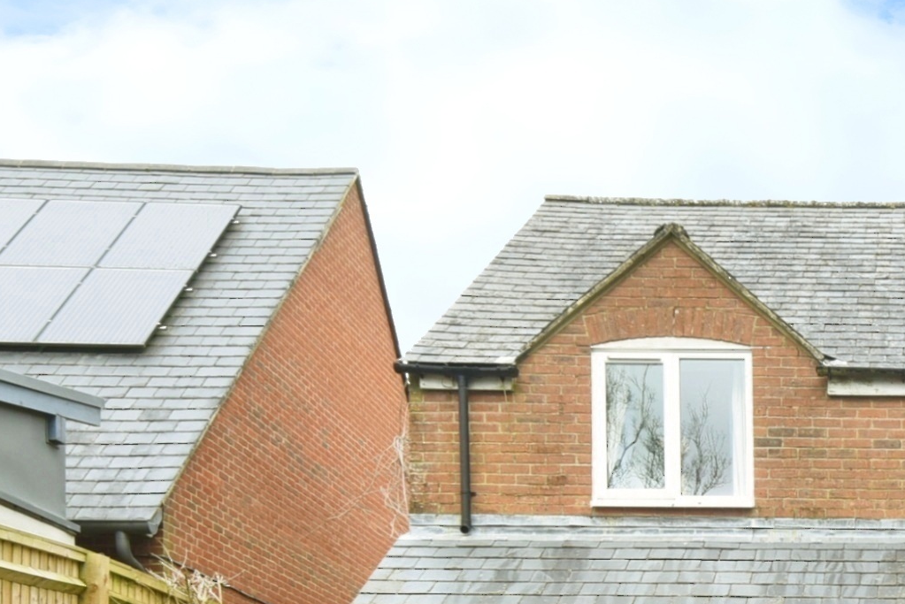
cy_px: 569
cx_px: 985
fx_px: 1584
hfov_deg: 29.0
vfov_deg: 21.0
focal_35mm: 63
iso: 500
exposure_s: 1/160
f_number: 14
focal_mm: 21
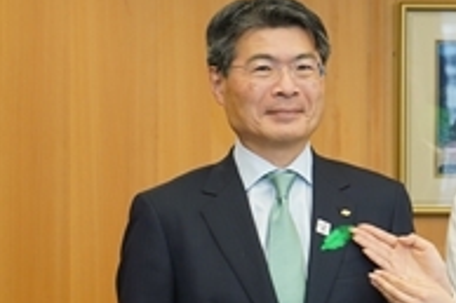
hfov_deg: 12.0
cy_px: 255
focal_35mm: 170
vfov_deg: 8.0
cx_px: 432
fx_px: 2151
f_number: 5.6
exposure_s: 1/80
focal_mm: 66
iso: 500
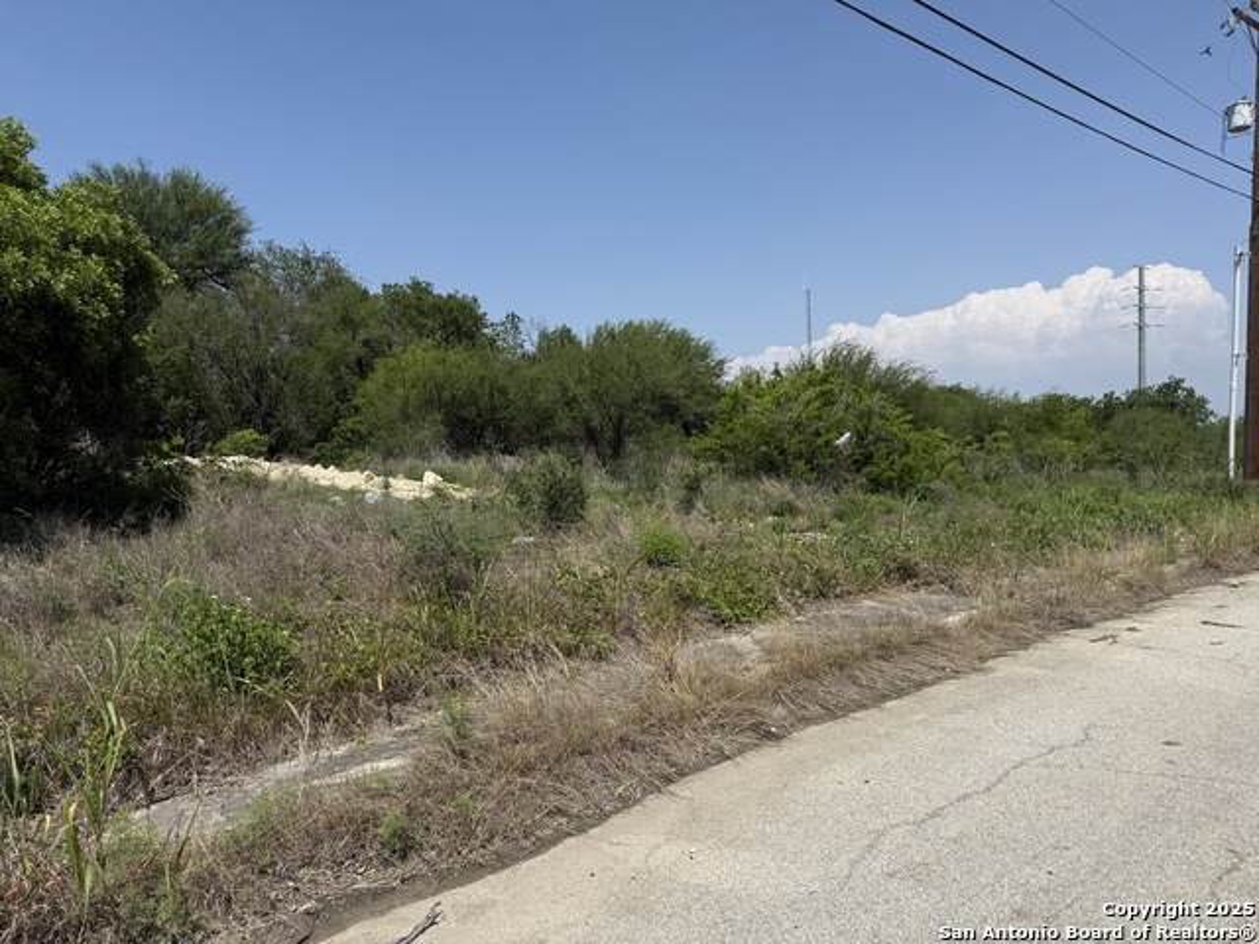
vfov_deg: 56.8
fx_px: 873
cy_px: 472
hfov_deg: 71.6
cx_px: 630
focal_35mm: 24
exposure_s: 1/6711
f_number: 1.78
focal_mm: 6.76
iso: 80
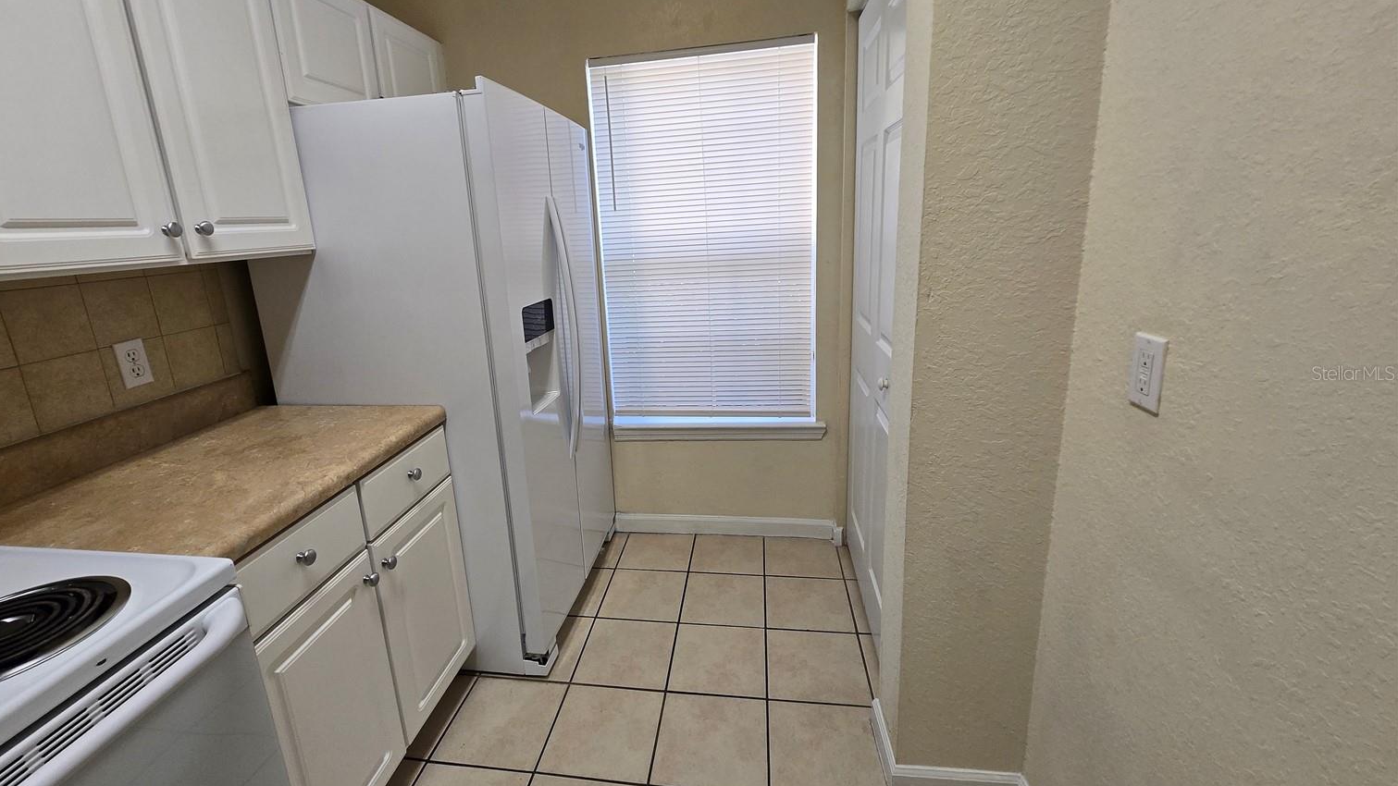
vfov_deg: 70.5
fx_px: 556
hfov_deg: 102.9
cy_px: 373
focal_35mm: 15
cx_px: 659
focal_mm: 1.7
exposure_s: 1/60
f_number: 2.2
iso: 80
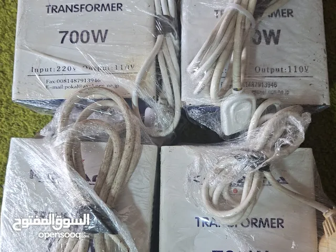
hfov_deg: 73.9
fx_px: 223
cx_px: 168
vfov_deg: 58.9
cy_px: 126
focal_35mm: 23
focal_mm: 5.54
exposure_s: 1/100
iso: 200
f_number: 1.8
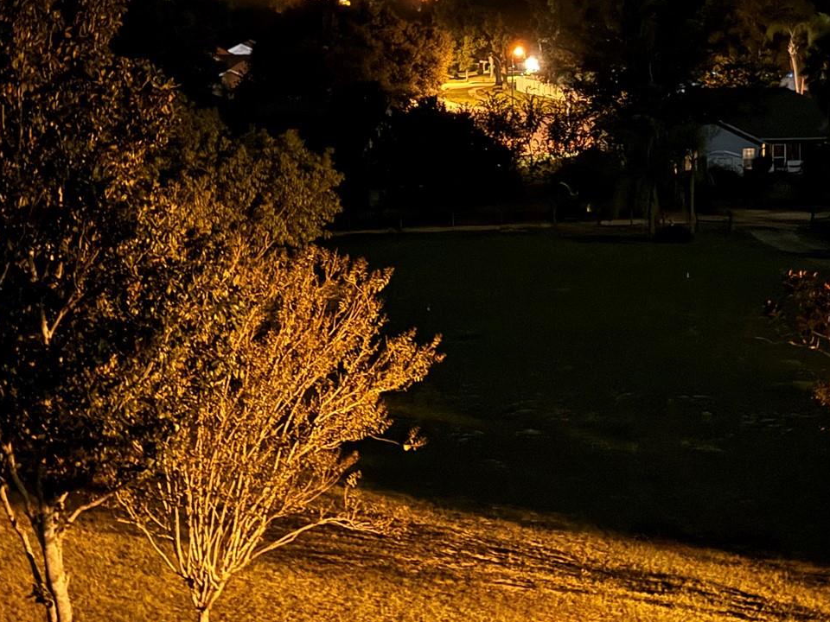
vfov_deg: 18.3
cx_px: 558
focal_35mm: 80
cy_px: 130
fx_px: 1918
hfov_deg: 24.3
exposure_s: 1/2
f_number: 1.78
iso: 2000
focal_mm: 6.76
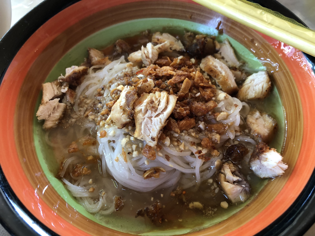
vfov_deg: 49.7
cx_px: 158
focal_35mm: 28
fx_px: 255
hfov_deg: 63.4
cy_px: 118
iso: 50
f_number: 1.8
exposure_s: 1/17
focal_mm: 4
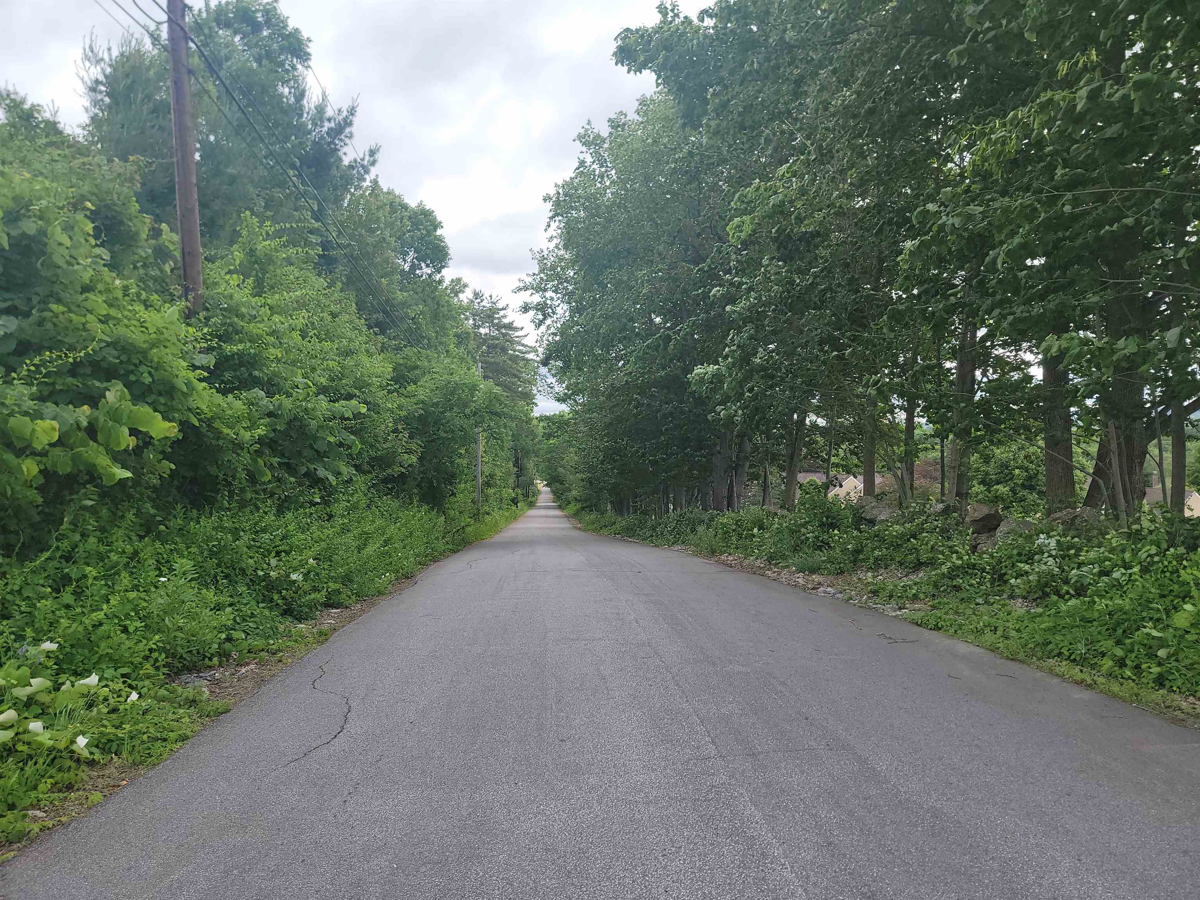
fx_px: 832
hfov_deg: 71.6
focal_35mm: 24
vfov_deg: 56.8
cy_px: 450
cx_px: 600
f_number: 1.8
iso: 16
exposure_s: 1/248
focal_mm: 6.7
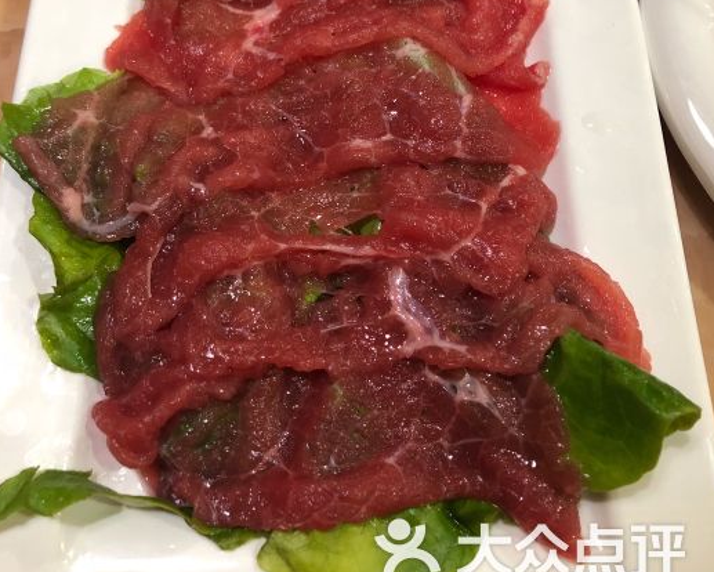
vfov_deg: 39.0
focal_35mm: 37
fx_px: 782
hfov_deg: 49.1
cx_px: 358
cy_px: 140
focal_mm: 3.99
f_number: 1.8
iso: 100
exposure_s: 1/10
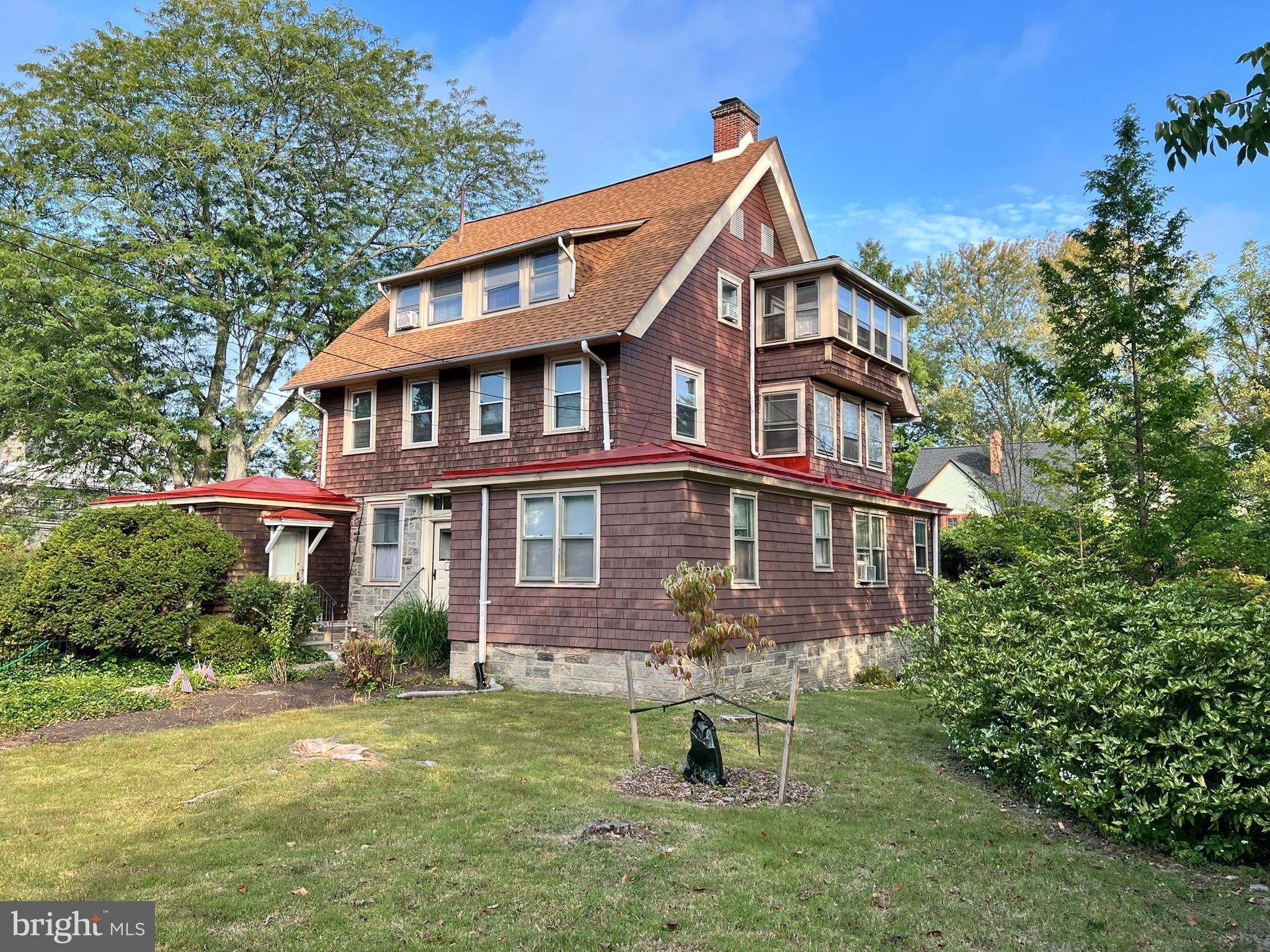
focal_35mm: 26
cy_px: 476
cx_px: 635
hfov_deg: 67.3
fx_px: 954
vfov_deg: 53.1
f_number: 1.5
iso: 50
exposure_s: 1/909
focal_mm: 5.7
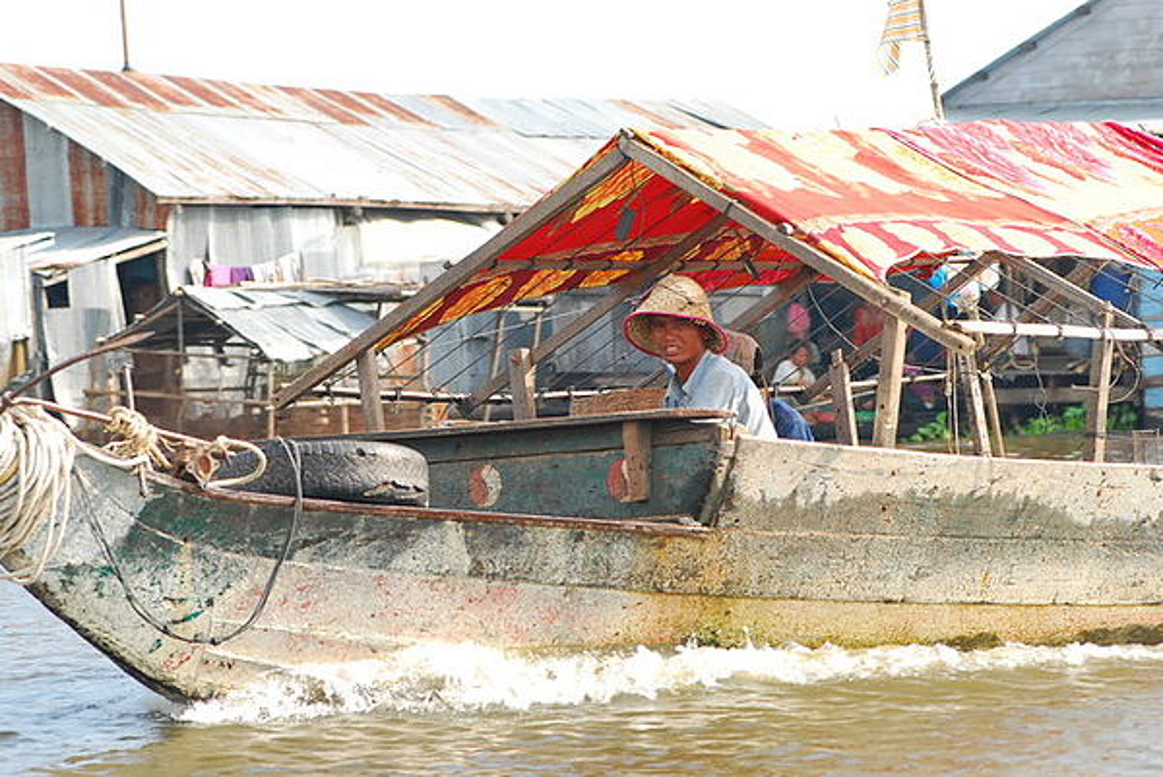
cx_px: 582
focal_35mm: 158
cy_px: 388
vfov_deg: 8.7
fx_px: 5092
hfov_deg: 13.0
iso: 250
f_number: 5.6
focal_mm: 105
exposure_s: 1/320
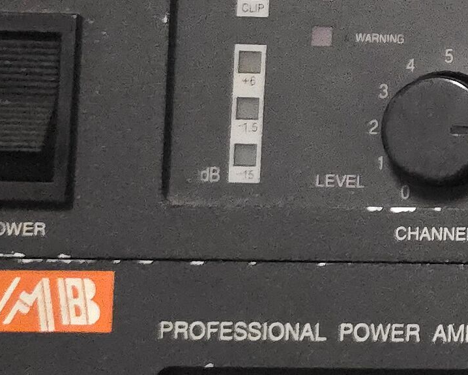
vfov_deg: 12.3
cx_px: 800
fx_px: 1732
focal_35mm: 125
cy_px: 70
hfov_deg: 13.9
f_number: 1.7
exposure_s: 1/25
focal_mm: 6.3
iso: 1250
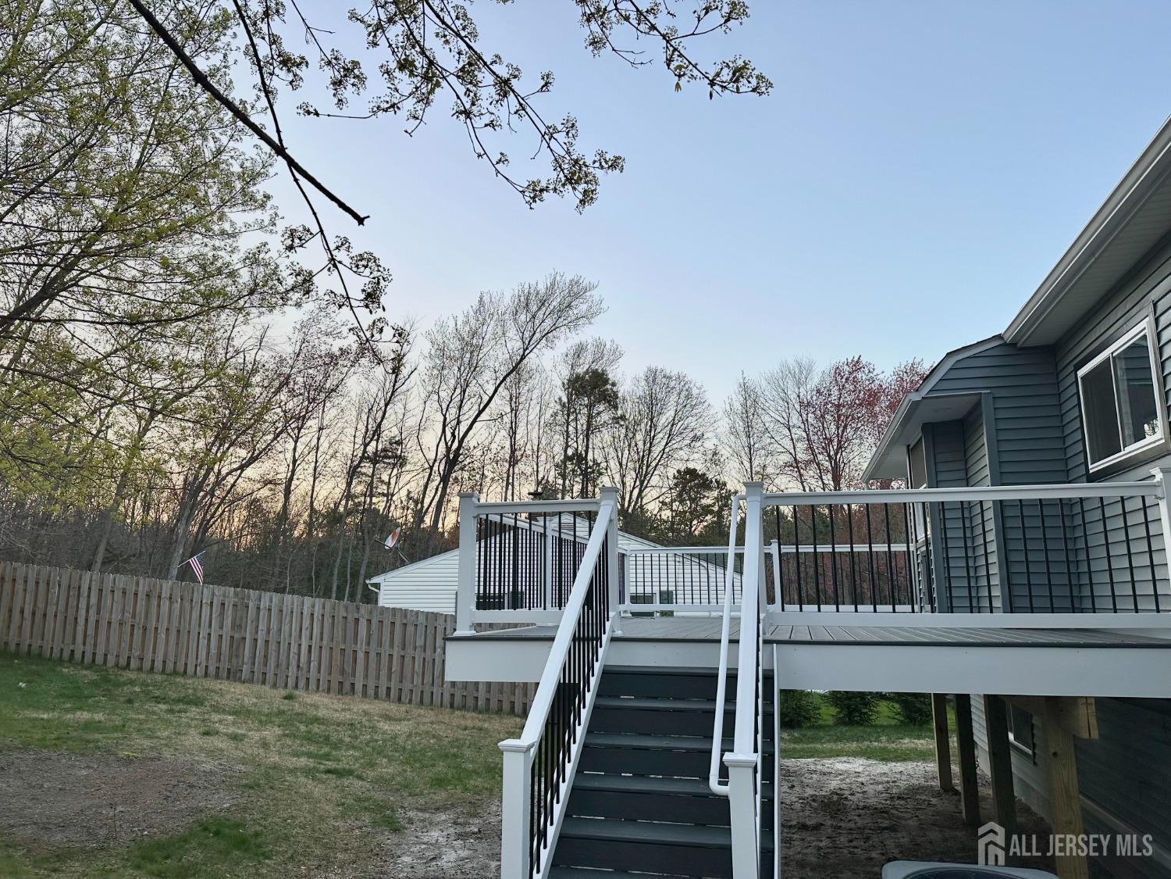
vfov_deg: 56.8
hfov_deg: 71.6
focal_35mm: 24
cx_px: 586
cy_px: 440
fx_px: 812
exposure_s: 1/484
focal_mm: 6.86
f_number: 1.78
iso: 80
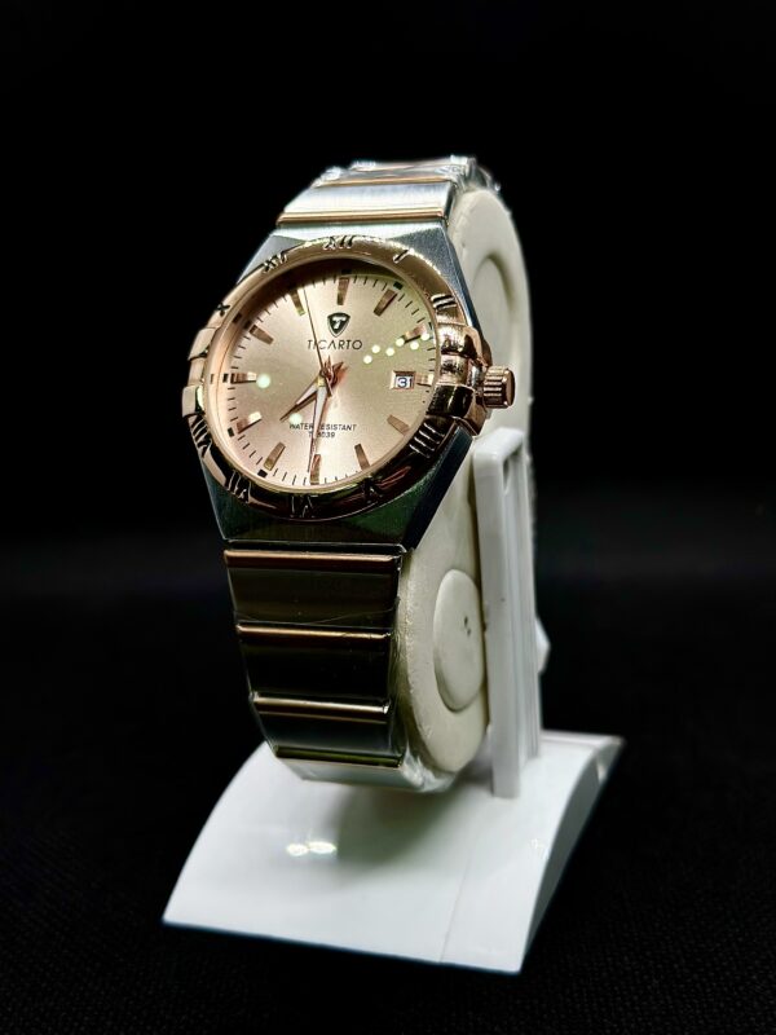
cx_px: 388
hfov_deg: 30.3
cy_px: 518
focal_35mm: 48
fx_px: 1435
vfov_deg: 39.7
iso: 80
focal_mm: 6.86
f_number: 1.78
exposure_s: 1/734
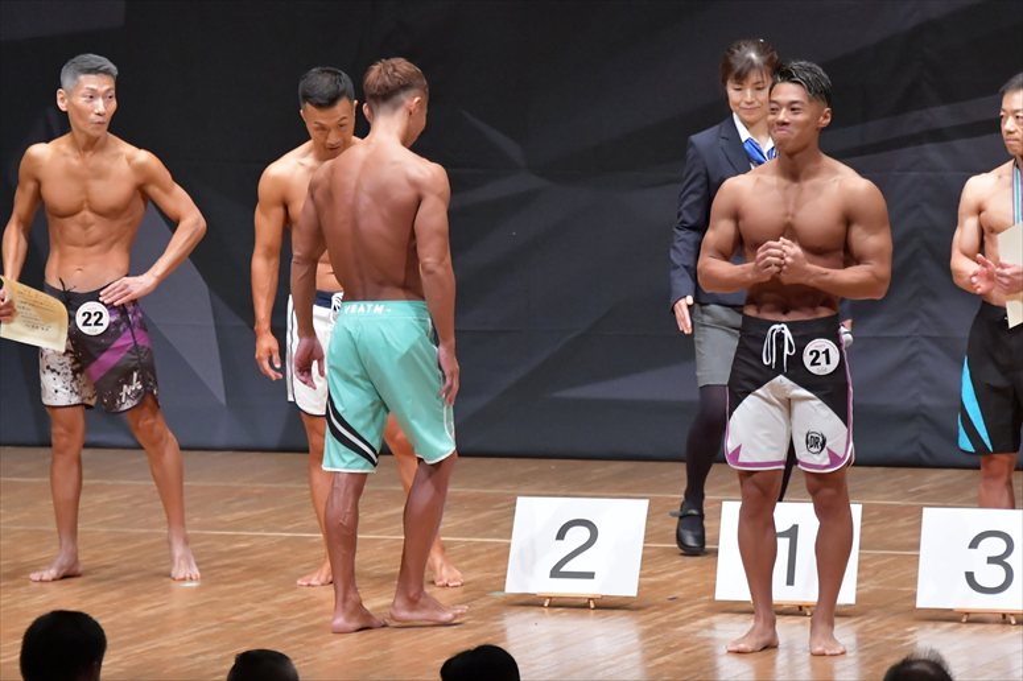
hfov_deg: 7.2
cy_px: 340
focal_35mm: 285
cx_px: 512
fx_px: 8095
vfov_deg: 4.8
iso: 8000
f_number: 5.6
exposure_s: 1/400
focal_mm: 190
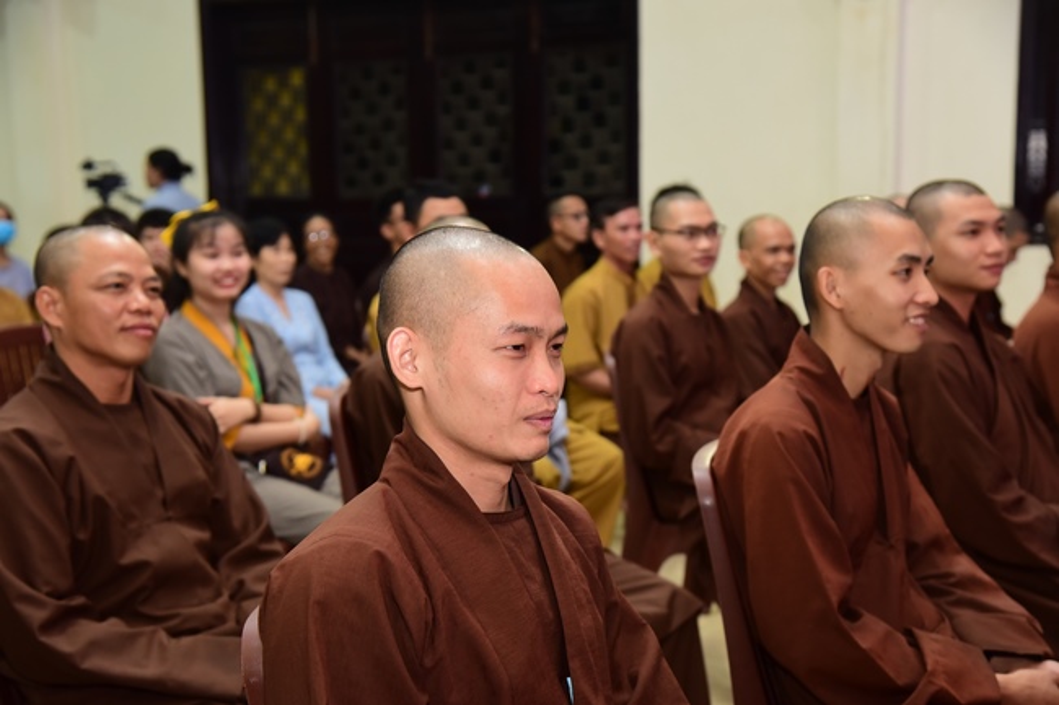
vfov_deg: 23.4
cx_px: 530
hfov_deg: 34.5
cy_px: 352
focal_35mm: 58
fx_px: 1706
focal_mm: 58
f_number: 5
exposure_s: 1/40
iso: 1250
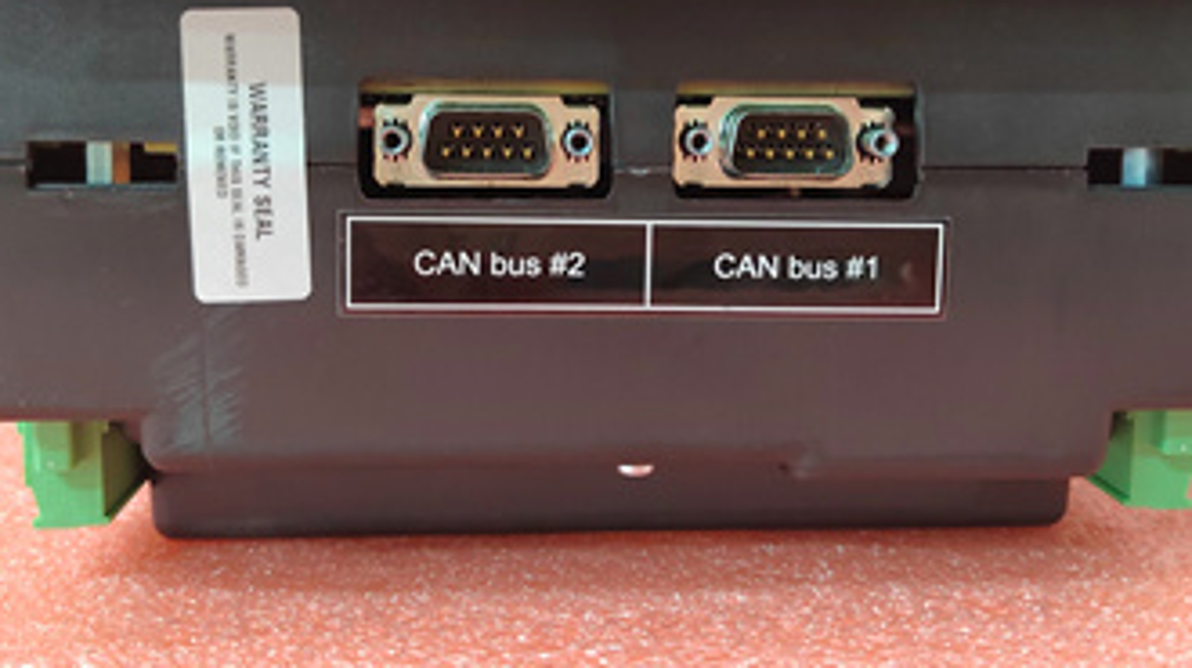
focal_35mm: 38
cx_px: 596
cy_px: 193
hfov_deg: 52.8
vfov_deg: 30.7
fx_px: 1200
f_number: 1.9
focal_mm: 5.52
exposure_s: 1/33.3
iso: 2663
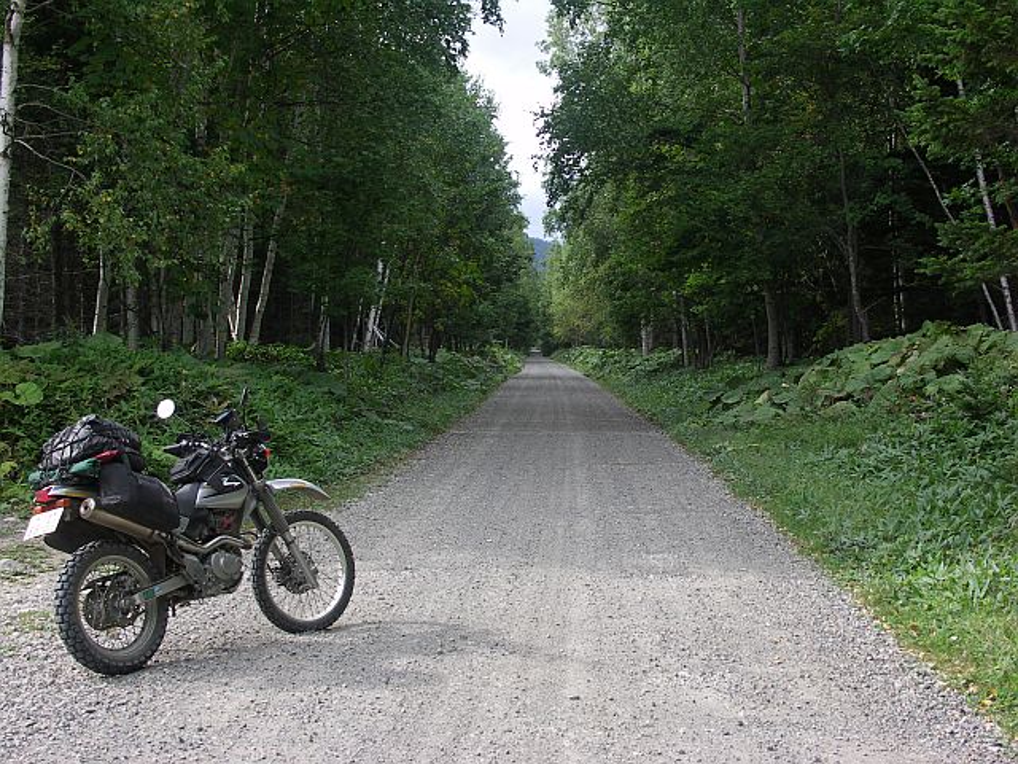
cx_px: 509
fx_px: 1500
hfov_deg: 37.5
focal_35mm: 51
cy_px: 382
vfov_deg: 28.6
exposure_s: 1/125
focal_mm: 13.3
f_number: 4.5
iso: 50
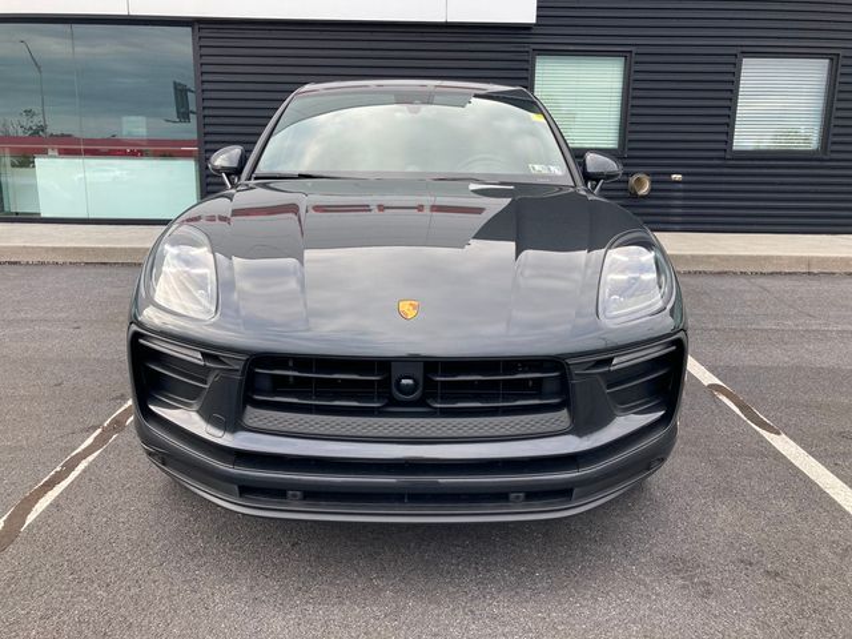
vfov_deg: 49.7
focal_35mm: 28
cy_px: 320
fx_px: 689
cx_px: 426
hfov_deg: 63.4
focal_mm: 3.99
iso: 20
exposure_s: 1/298
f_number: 1.8
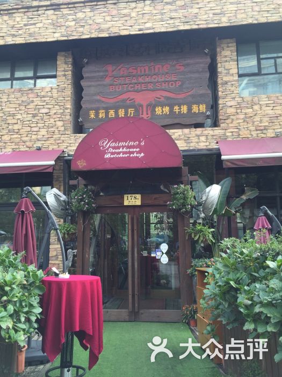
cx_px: 141
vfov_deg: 61.7
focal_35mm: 29
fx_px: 315
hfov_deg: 48.2
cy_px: 188
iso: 32
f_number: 2.2
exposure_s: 1/186
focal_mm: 4.15
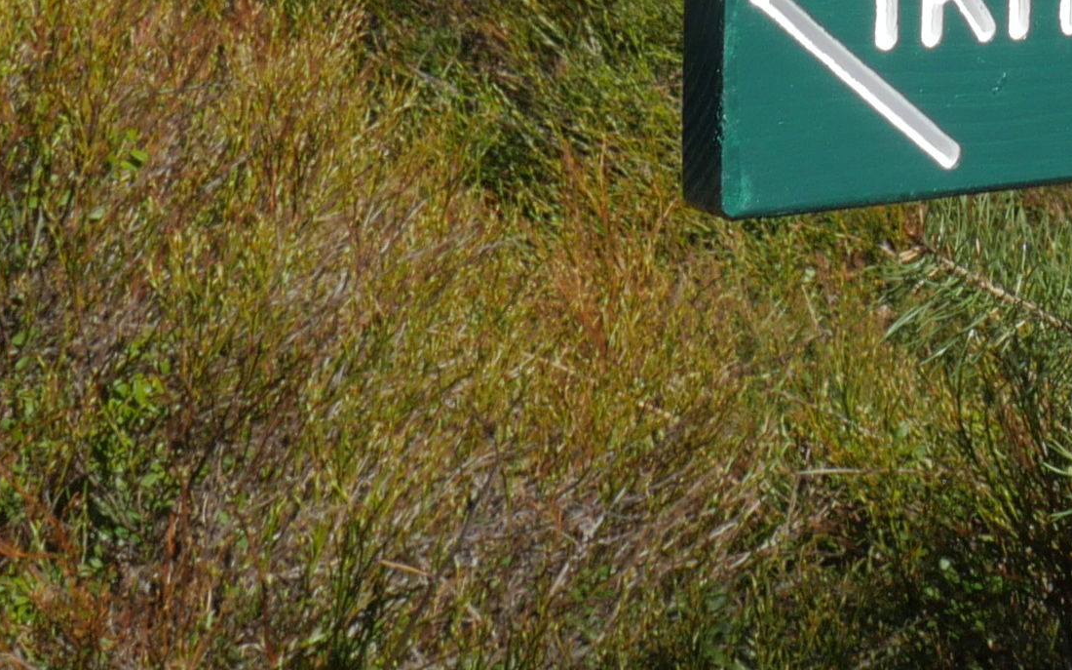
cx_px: 1268
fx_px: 4411
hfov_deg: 13.5
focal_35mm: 151
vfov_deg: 8.2
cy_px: -734
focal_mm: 17
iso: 200
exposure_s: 1/250
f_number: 10
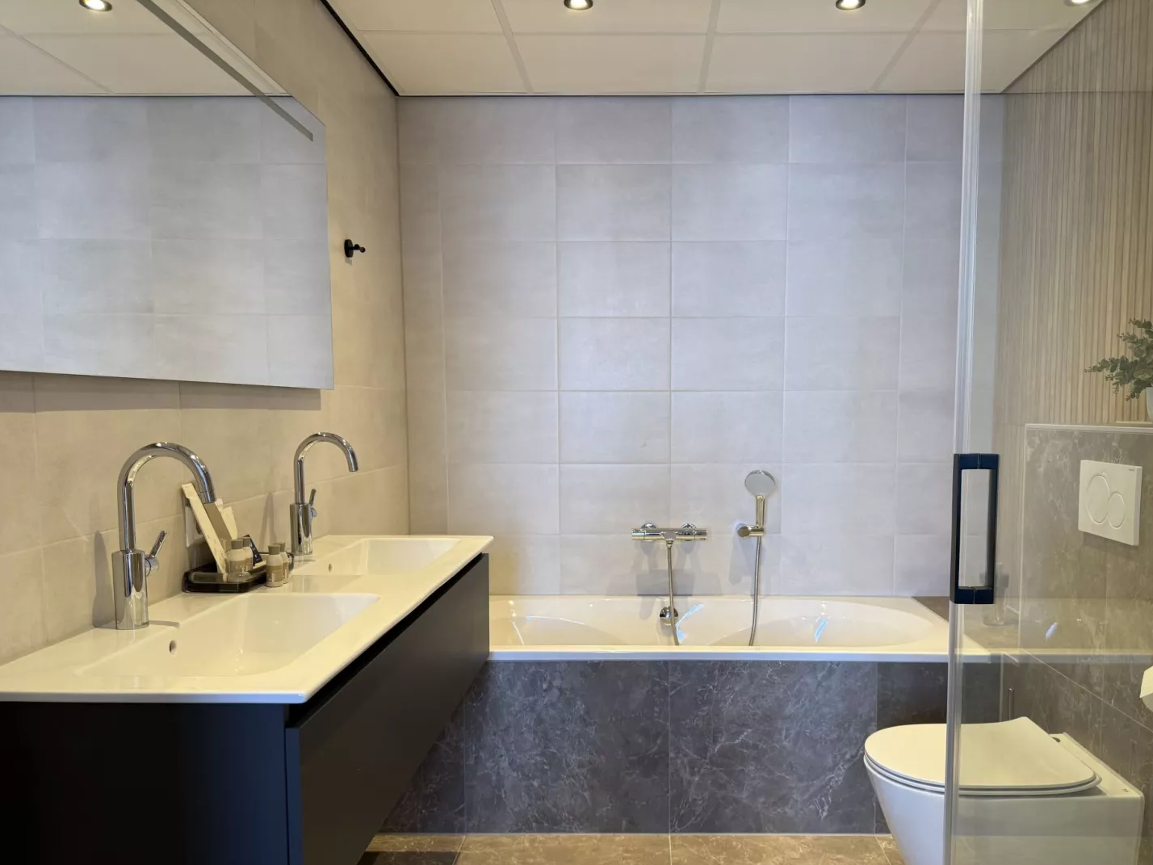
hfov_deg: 65.2
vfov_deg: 51.2
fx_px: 899
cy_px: 485
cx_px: 636
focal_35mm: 27
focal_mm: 6.76
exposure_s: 1/100
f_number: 1.78
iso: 200
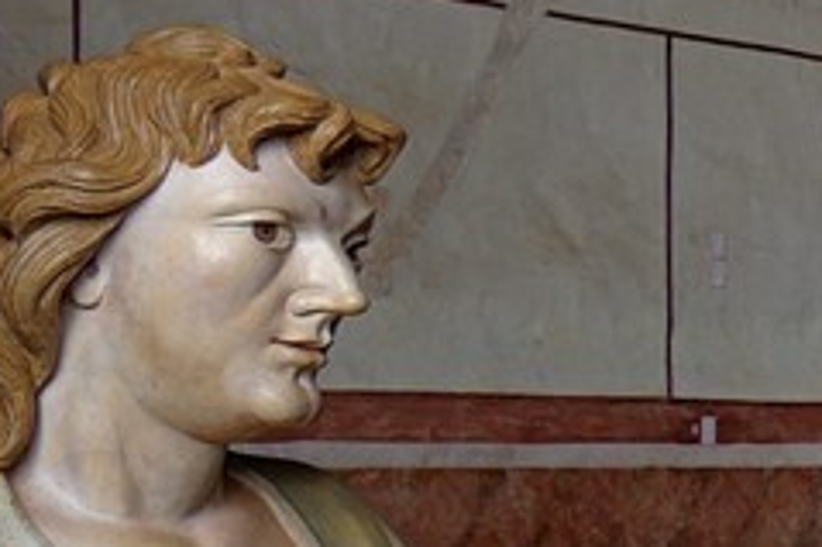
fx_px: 2974
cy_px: 409
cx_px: 2590
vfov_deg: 10.5
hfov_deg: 10.3
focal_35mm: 130
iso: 100
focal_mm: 13
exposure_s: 10
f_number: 7.1
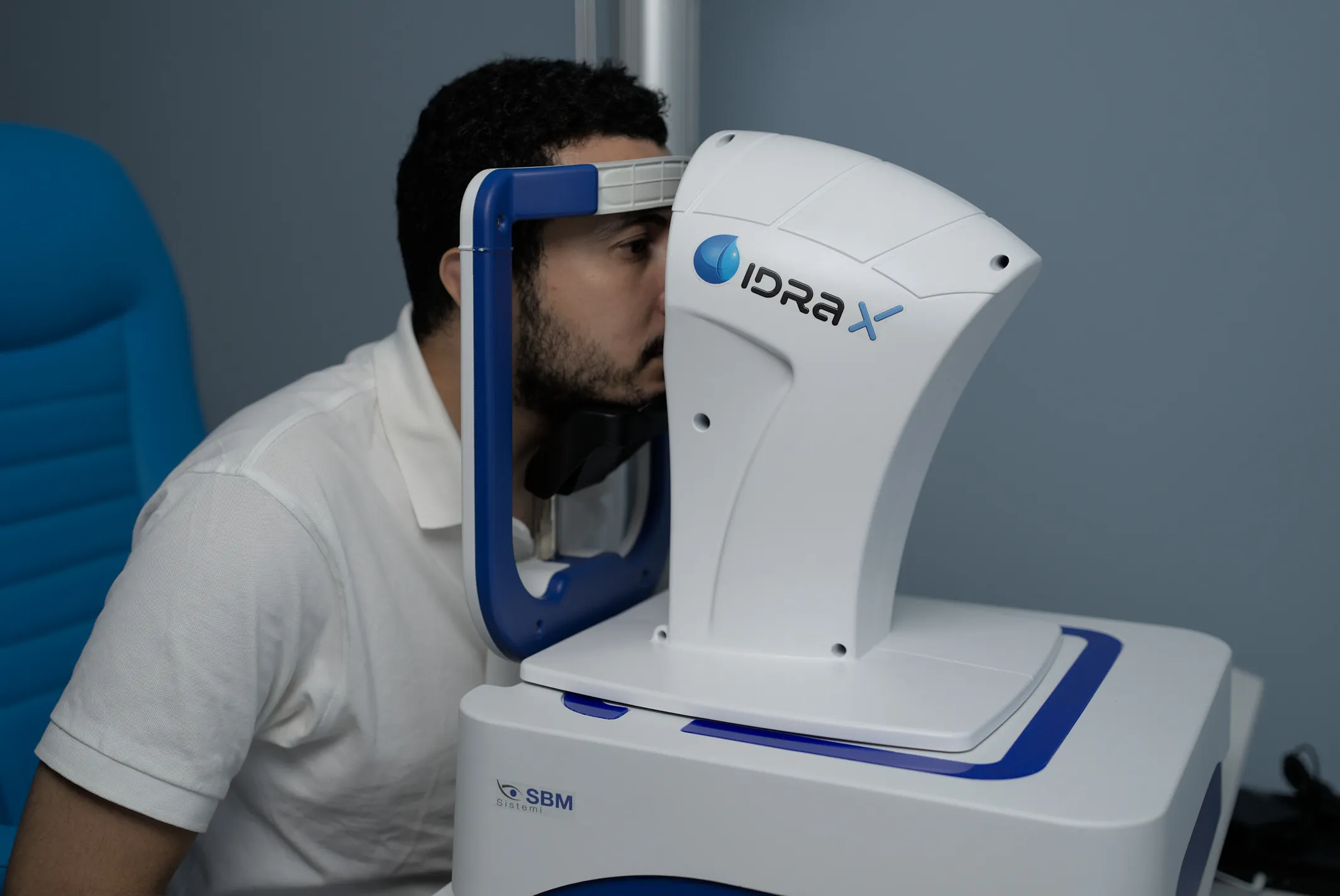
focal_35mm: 40
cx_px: 670
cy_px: 448
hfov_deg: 48.4
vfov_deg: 33.5
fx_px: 1490
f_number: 2.2
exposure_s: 1/320
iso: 160
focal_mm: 40
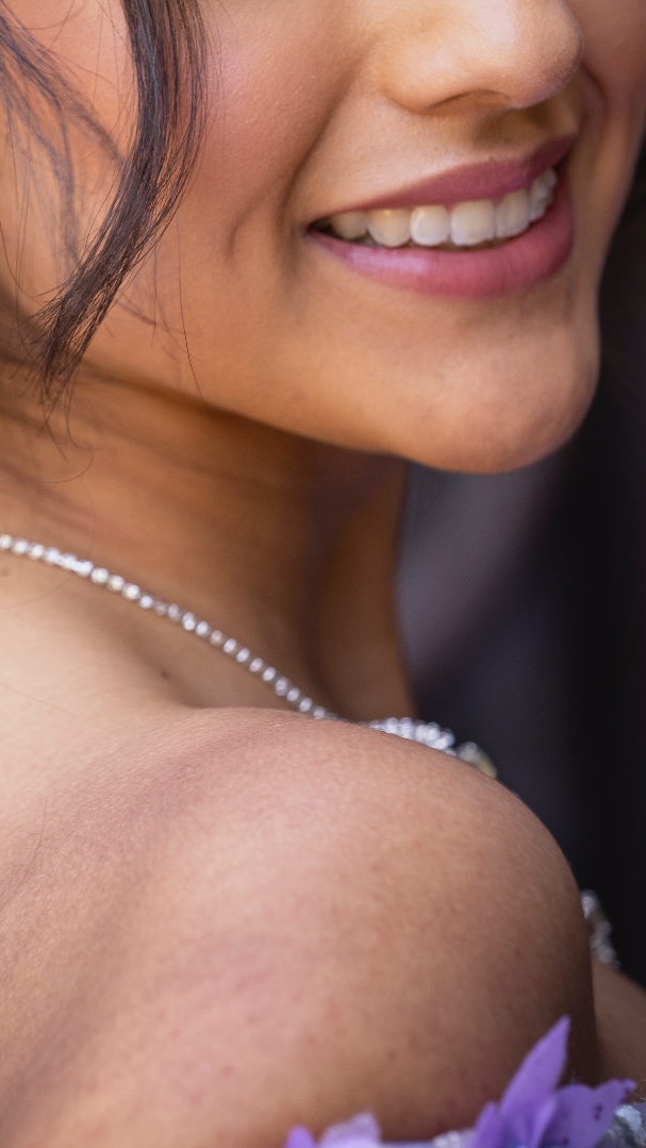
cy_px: 261
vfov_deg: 6.2
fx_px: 10657
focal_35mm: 350
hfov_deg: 3.5
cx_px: 89
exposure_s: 1/160
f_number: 4
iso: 100
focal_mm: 176
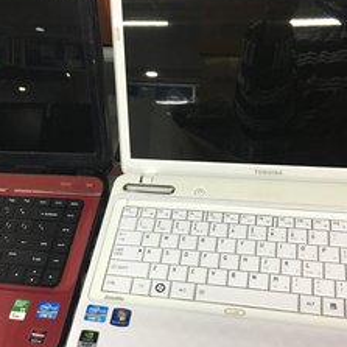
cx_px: 148
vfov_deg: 36.8
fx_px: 522
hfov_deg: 36.7
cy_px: 185
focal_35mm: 46
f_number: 2.2
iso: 125
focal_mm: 4.15
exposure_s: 1/17
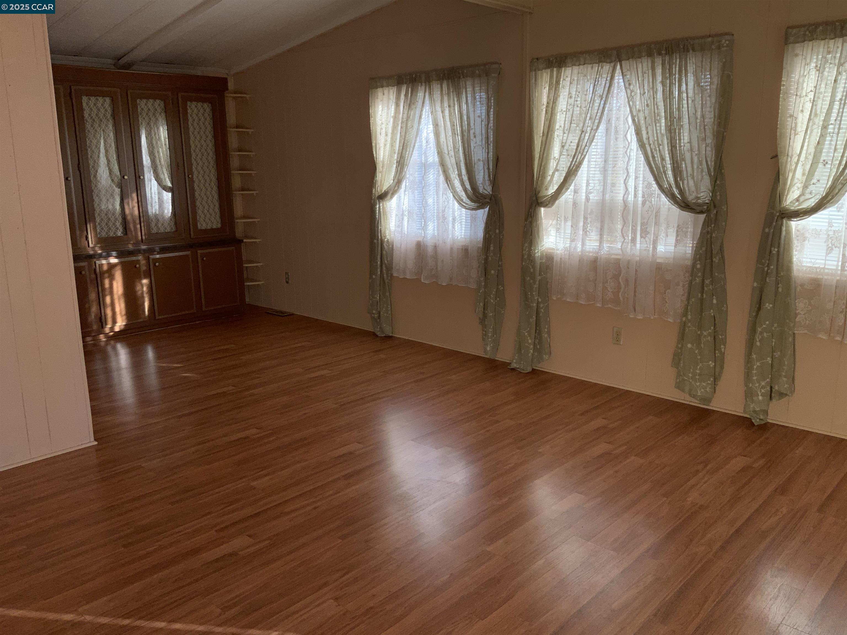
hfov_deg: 61.7
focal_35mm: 29
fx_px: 710
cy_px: 318
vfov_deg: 48.2
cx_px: 424
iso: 16
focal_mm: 3
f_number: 1.8
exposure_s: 1/123
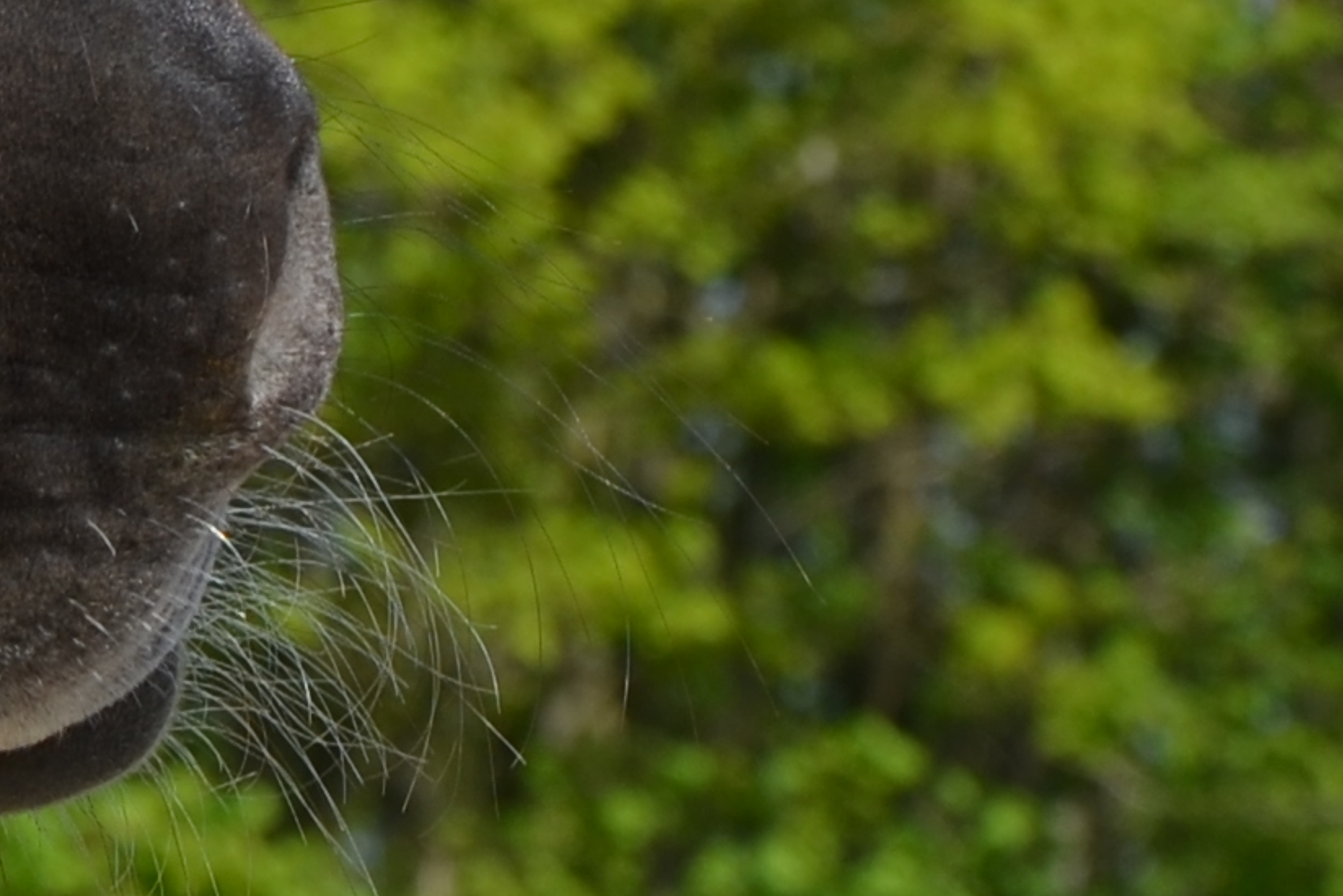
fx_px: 19367
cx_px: -597
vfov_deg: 2.6
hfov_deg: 4.0
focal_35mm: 519
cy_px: -1075
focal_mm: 58
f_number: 9
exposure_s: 1/320
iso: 100
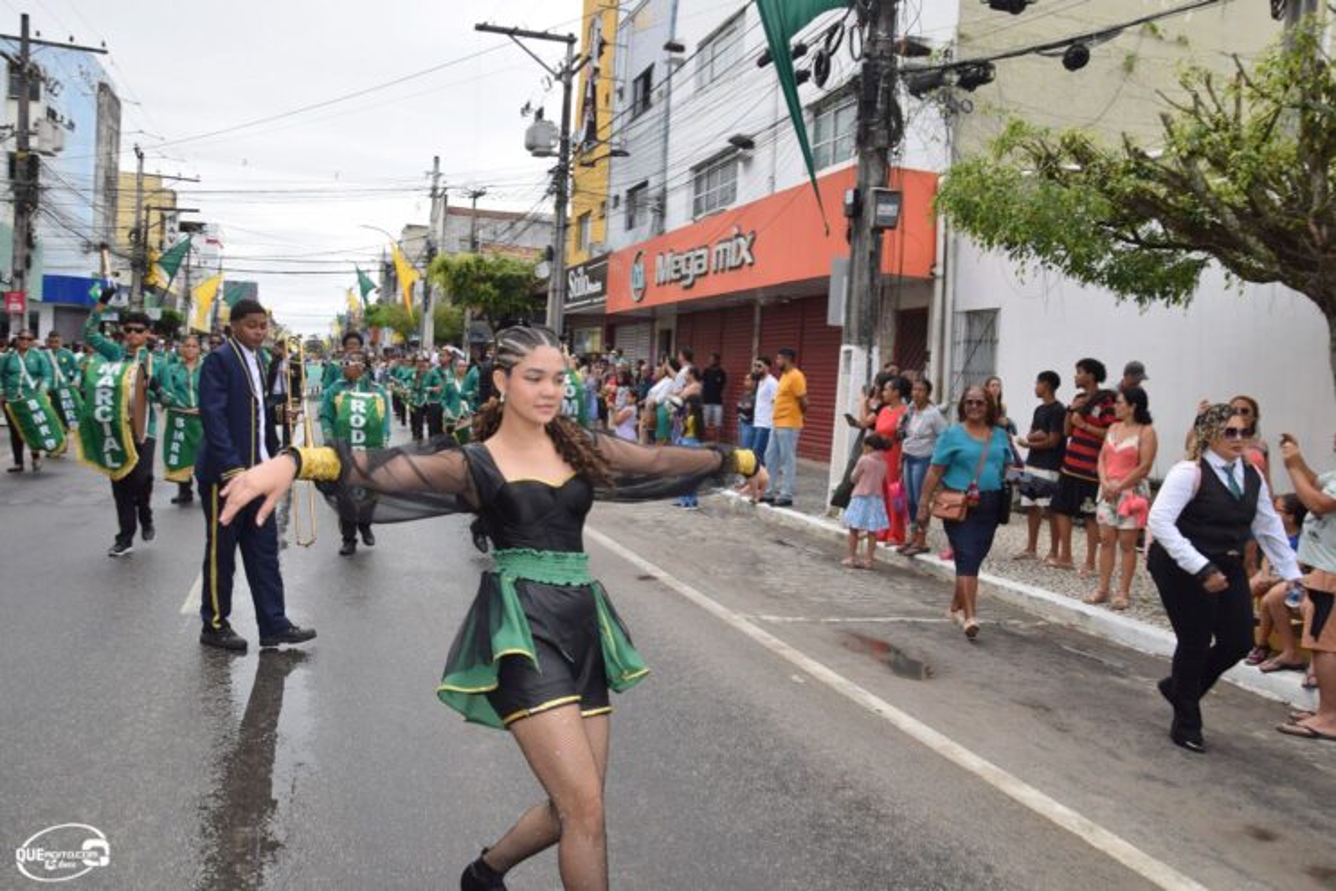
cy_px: 446
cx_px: 668
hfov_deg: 67.4
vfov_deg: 47.9
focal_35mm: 27
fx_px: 1002
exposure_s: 1/200
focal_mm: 18
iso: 100
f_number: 7.1
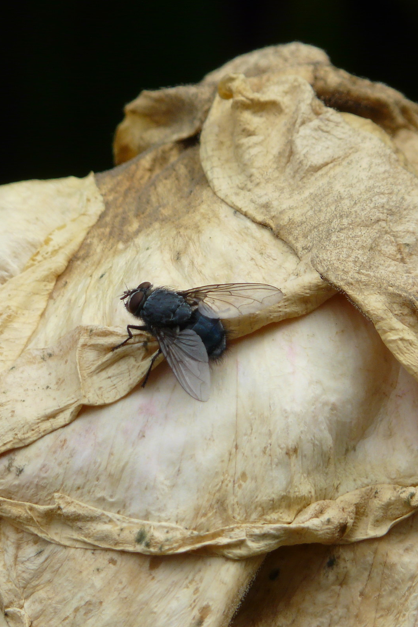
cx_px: 196
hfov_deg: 1.7
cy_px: 329
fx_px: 13729
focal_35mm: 788
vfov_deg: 2.6
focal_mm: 82.8
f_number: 5.6
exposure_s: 1/400
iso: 100
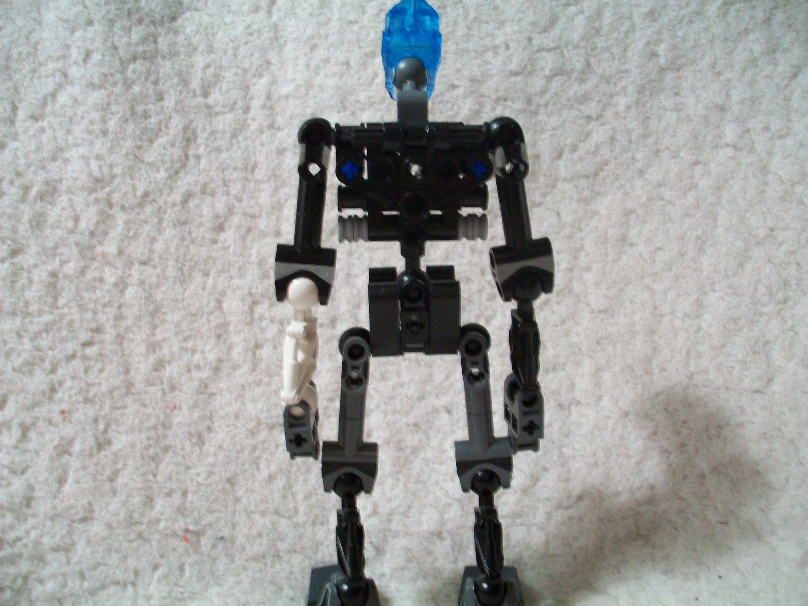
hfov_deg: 54.0
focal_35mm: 34
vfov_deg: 41.8
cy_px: 303
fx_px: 794
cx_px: 404
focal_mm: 5.7
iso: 160
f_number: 2.8
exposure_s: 1/13
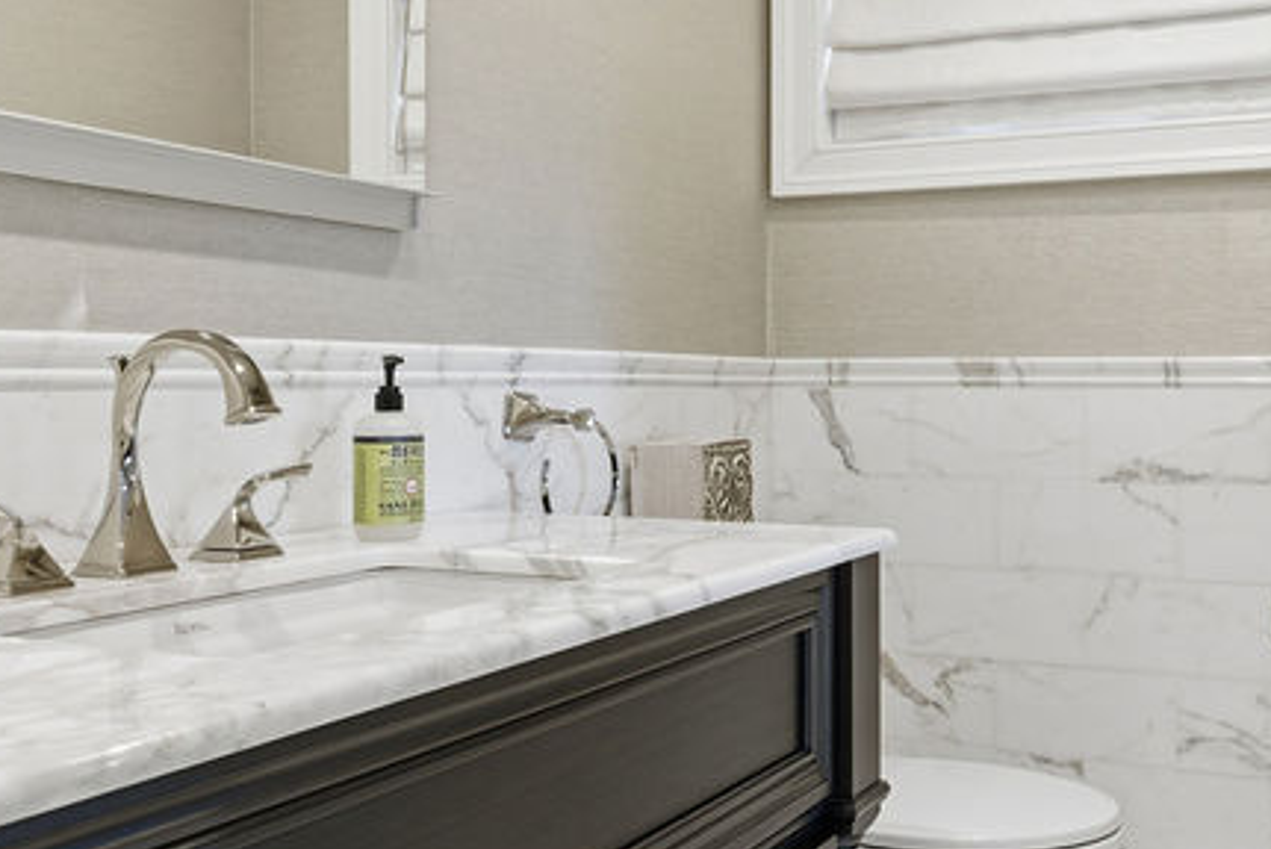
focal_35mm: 38
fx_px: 1342
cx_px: 902
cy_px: 367
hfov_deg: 49.3
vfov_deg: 35.1
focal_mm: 16
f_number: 8
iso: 100
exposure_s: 1/15
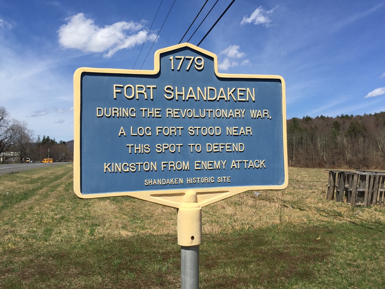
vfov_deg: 48.2
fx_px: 323
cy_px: 144
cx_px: 192
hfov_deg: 61.7
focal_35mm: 29
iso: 32
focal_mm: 4.15
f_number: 2.2
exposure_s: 1/3049
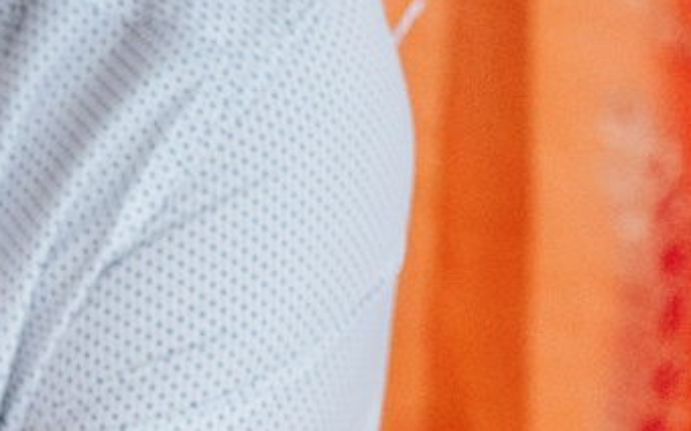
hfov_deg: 5.2
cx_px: -1423
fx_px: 7227
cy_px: 818
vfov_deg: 3.4
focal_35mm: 384
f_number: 2.8
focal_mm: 50
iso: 1000
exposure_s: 1/250
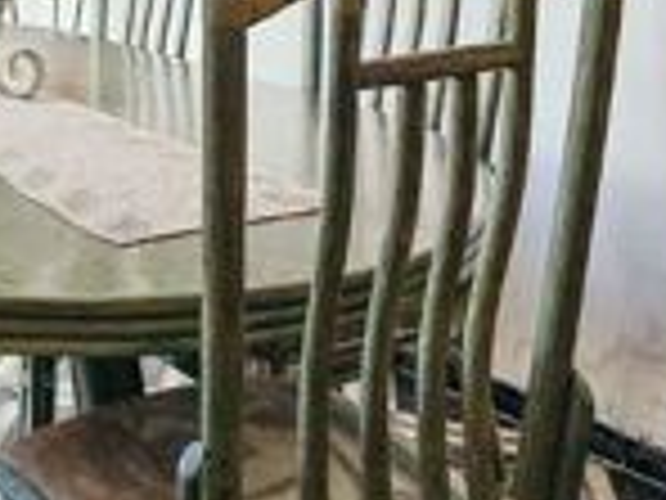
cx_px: 16
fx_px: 1193
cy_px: -171
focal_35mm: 62
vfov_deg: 21.2
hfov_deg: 29.4
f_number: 2.2
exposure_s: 1/50
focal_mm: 2.2
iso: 80
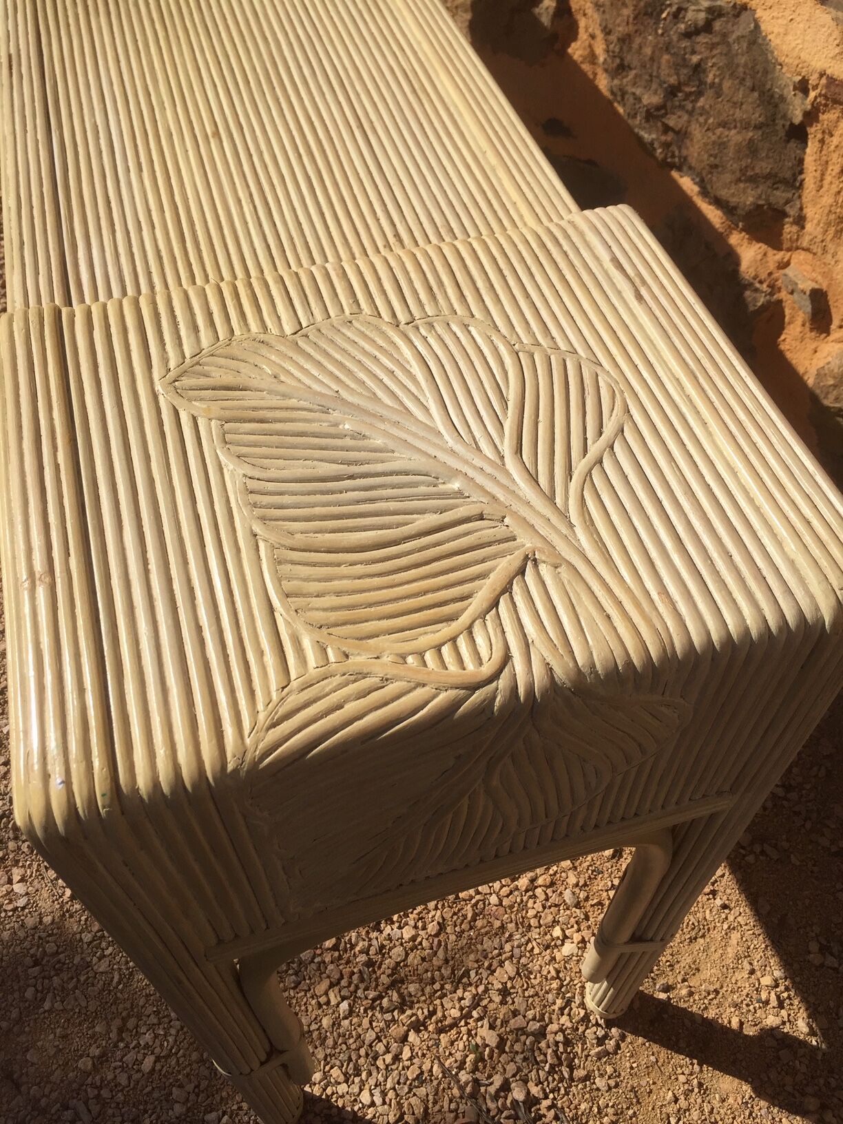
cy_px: 562
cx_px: 422
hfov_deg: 48.2
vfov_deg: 61.7
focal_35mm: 29
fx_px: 942
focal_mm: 4.15
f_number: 2.2
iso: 32
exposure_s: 1/3597
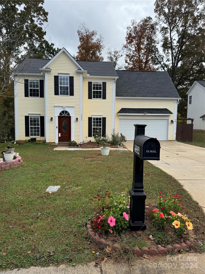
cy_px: 137
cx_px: 102
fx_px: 190
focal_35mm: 24
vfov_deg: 71.6
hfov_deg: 56.8
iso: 80
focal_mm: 6.76
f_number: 1.78
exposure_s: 1/1767
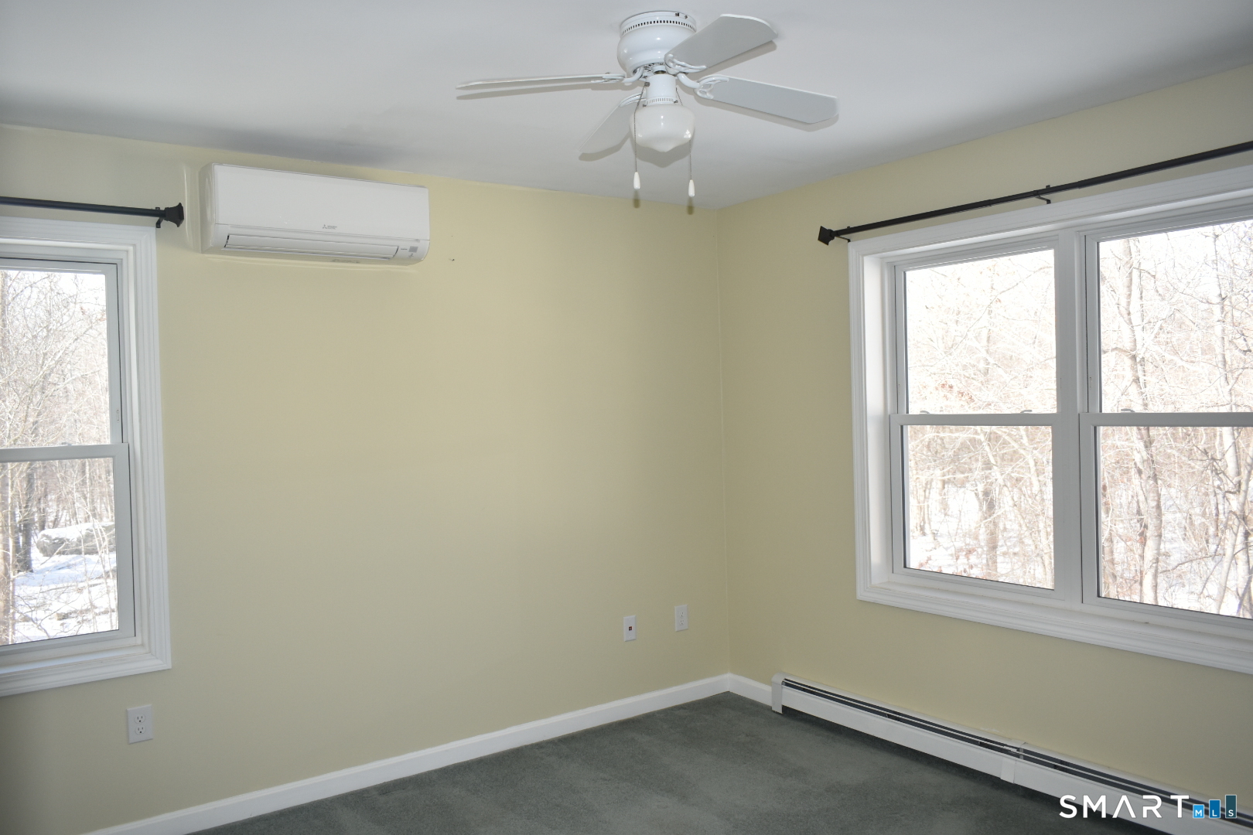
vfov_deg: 47.9
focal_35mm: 27
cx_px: 626
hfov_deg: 67.4
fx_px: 940
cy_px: 418
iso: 400
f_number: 4
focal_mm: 18
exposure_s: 1/160
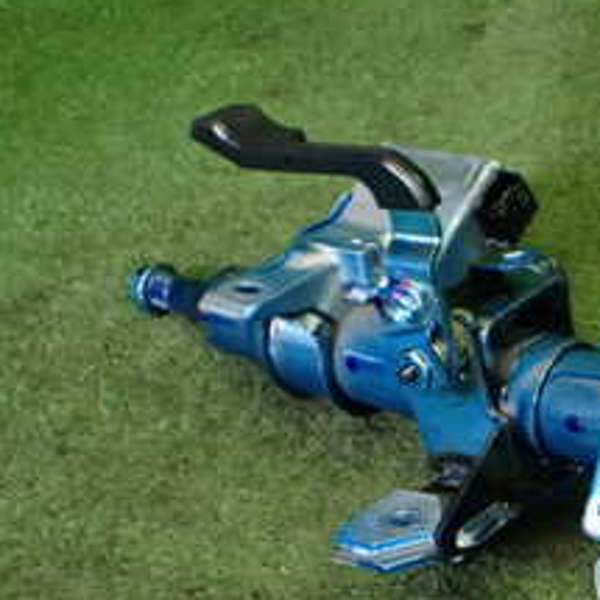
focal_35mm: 74
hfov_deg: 22.5
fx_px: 1451
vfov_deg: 22.7
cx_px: 586
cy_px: 547
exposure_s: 1/125
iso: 400
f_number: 2.3
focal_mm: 5.4
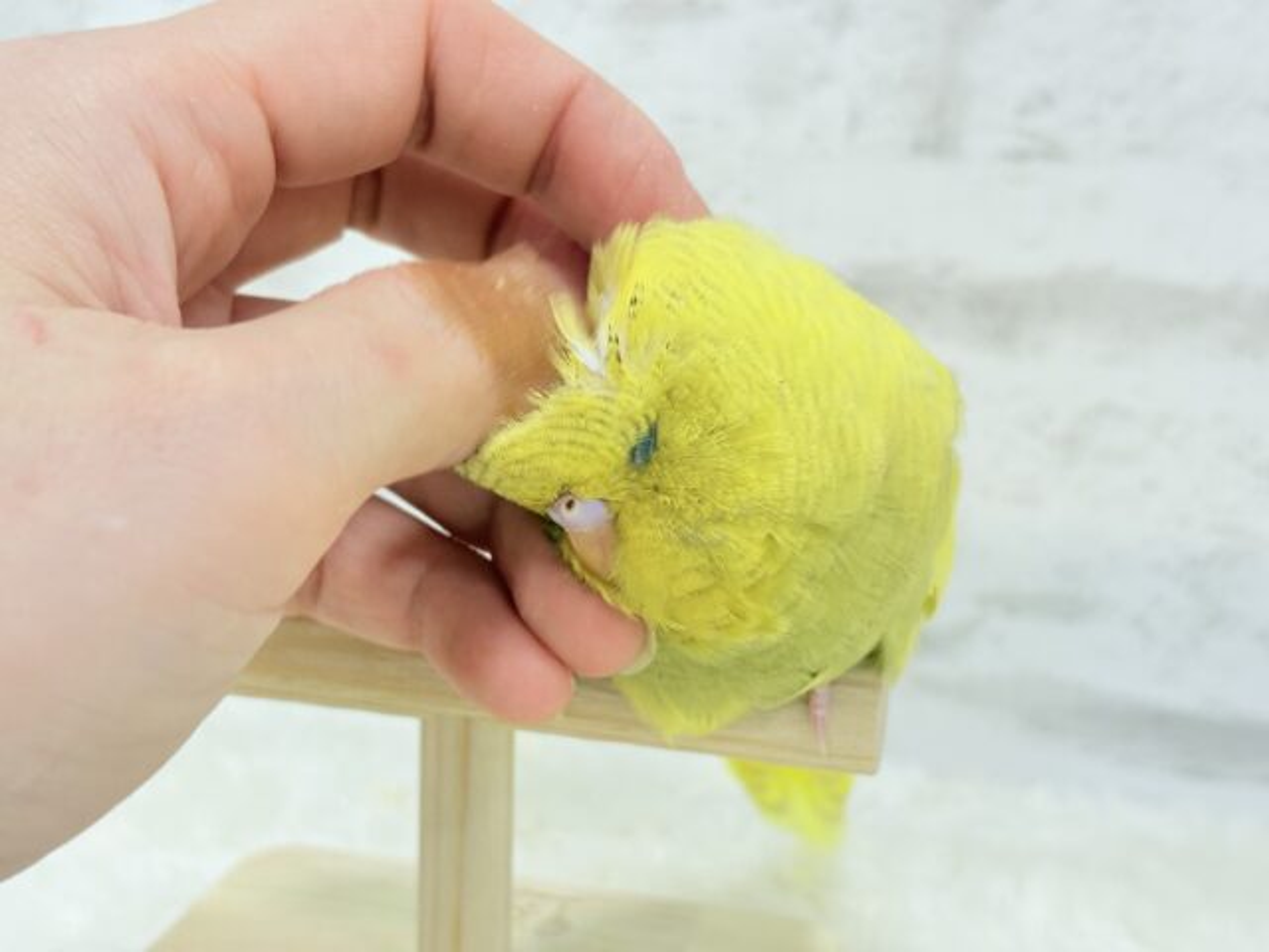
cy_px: 476
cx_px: 634
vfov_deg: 28.0
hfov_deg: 36.8
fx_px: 1906
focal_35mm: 52
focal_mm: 5.96
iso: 40
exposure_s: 1/50
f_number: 1.6
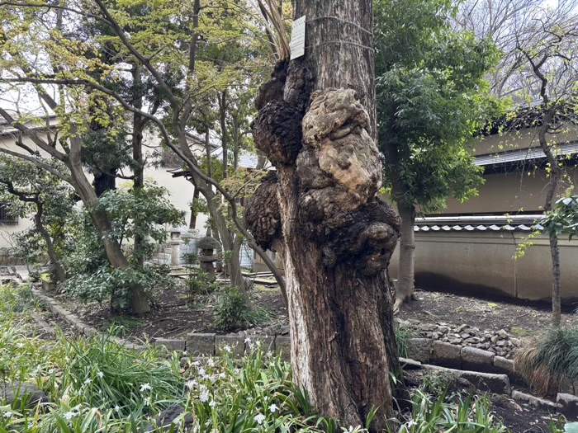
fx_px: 434
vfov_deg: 53.1
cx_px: 289
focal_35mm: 26
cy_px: 216
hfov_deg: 67.3
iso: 40
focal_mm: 5.96
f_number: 1.6
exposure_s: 1/121
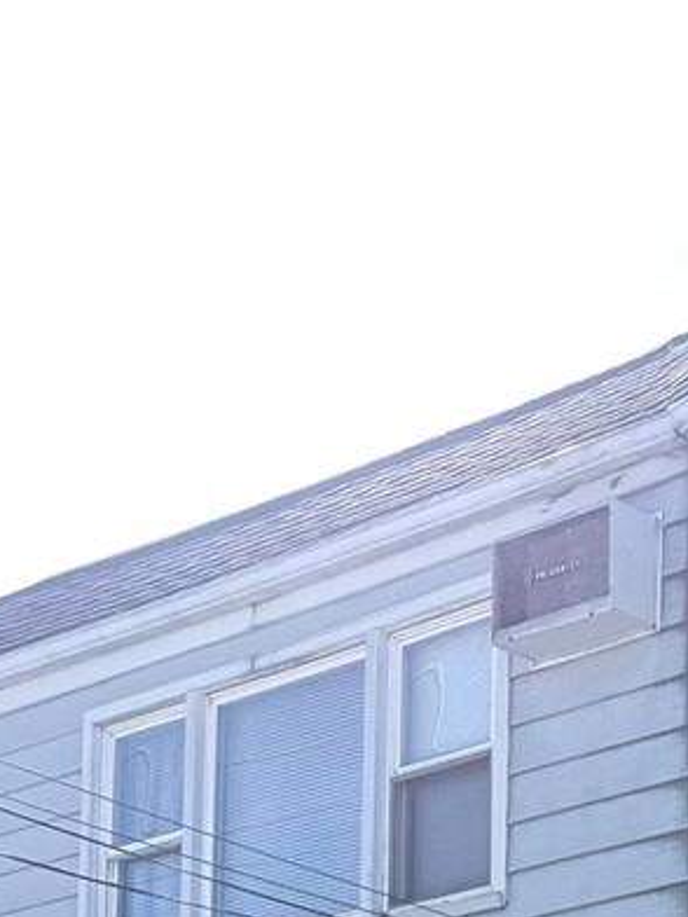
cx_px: 1067
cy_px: 1530
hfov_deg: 14.5
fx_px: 2491
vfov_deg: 17.7
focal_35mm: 94
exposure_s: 1/14286
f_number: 1.78
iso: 80
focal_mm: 6.76
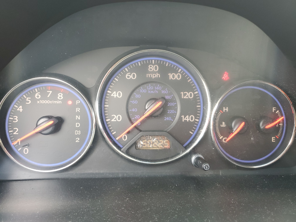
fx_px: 222
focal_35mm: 26
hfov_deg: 67.3
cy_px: 111
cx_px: 148
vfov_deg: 53.1
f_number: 1.5
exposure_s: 1/60.2
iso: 76
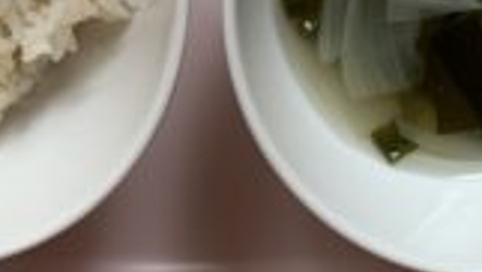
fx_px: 1126
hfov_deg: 24.1
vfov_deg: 12.5
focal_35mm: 88
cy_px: -238
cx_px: 162
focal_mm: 4.25
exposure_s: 1/121
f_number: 1.8
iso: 25
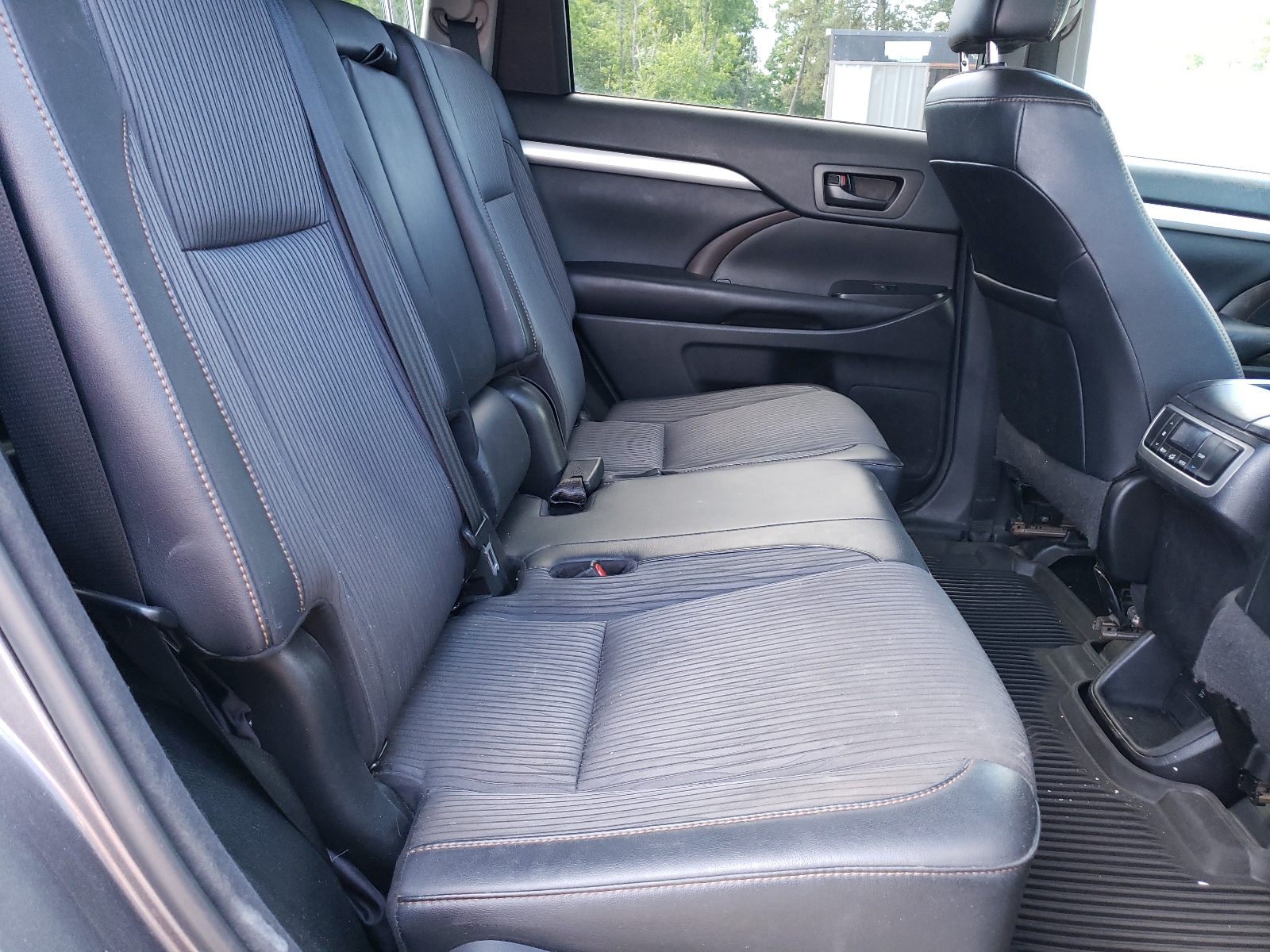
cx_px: 635
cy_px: 476
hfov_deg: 67.3
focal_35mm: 26
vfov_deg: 53.1
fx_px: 954
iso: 130
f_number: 1.5
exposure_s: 1/60.2
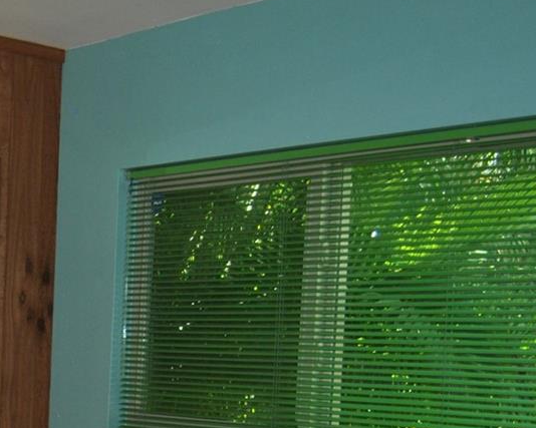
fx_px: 1205
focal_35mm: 76
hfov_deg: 22.8
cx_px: -130
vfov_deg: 19.5
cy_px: 440
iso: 200
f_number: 3.5
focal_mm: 18
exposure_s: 1/60
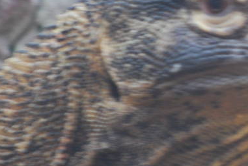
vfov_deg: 0.7
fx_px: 13021
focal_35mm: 1888
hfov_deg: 1.1
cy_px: 22
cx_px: 216
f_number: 5.6
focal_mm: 300
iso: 400
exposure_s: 1/40
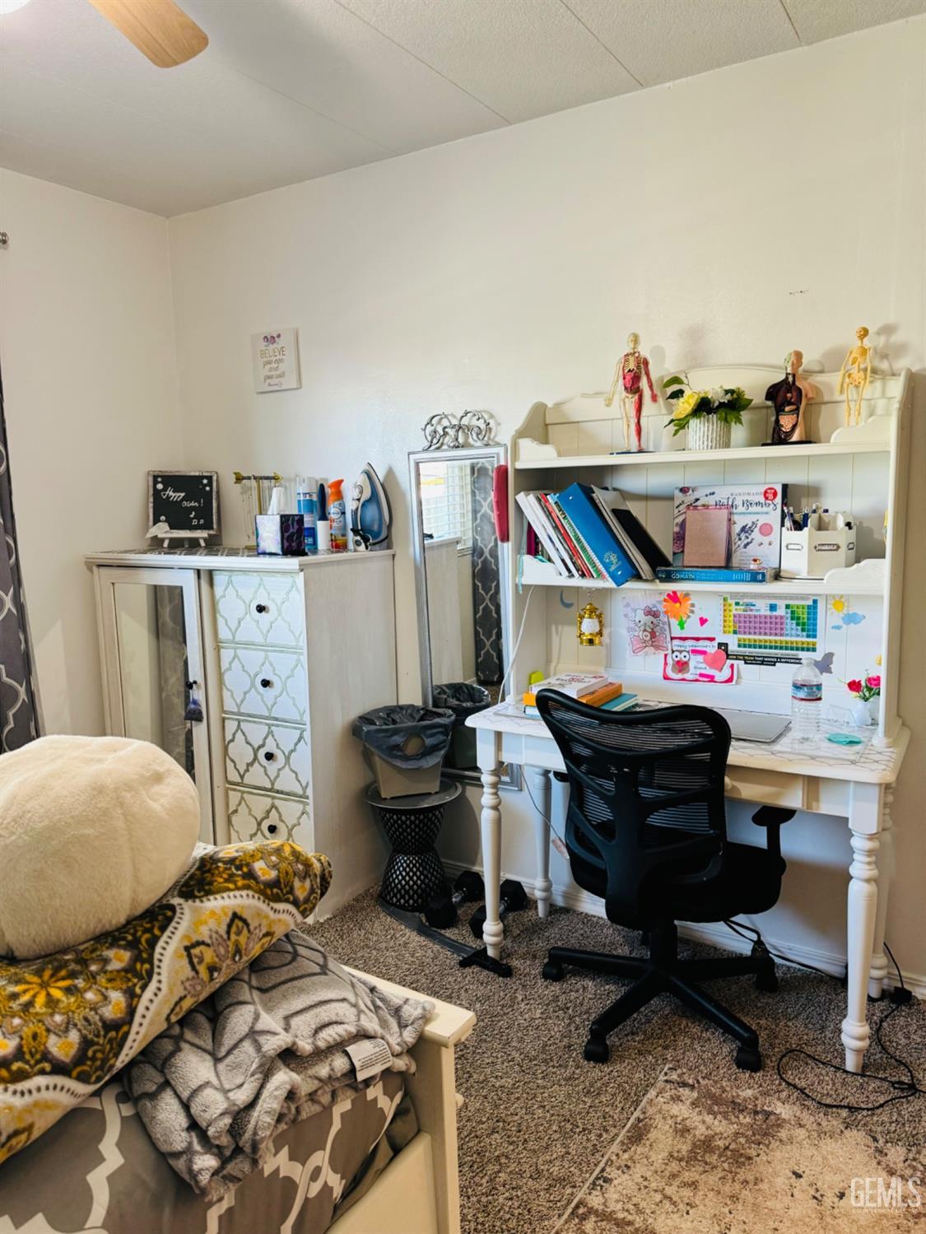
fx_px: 856
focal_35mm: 24
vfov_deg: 71.6
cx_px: 463
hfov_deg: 56.8
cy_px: 617
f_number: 1.78
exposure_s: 1/60
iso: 160
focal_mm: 6.76
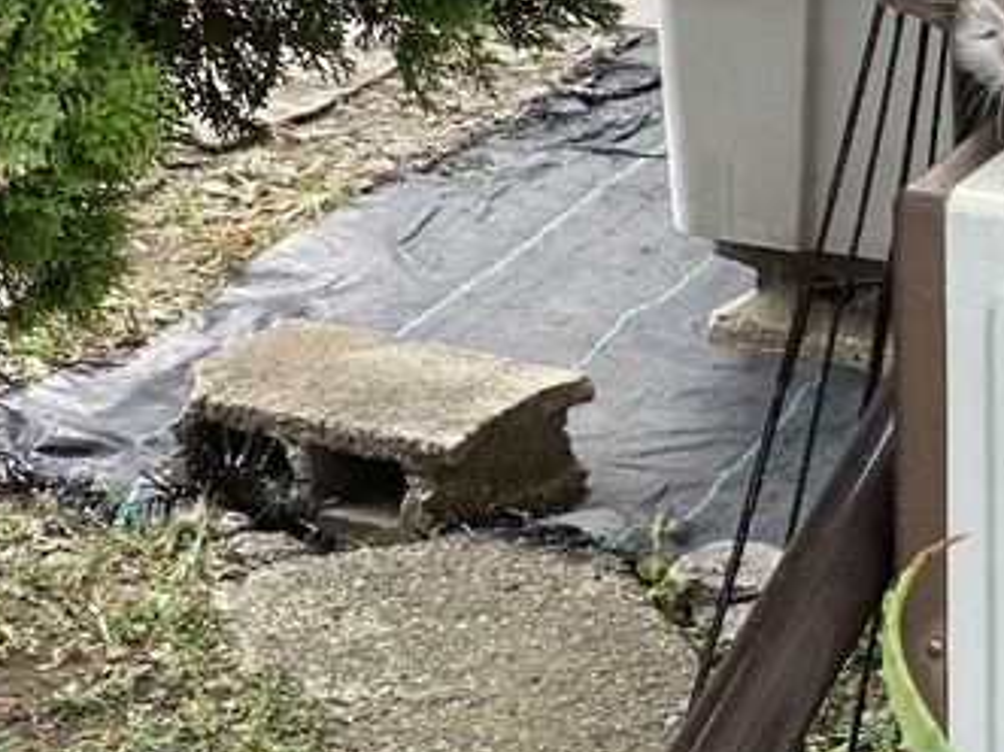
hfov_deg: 11.8
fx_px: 4668
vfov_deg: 9.2
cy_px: 309
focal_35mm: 161
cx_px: 1465
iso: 64
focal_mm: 6
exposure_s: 1/122
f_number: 2
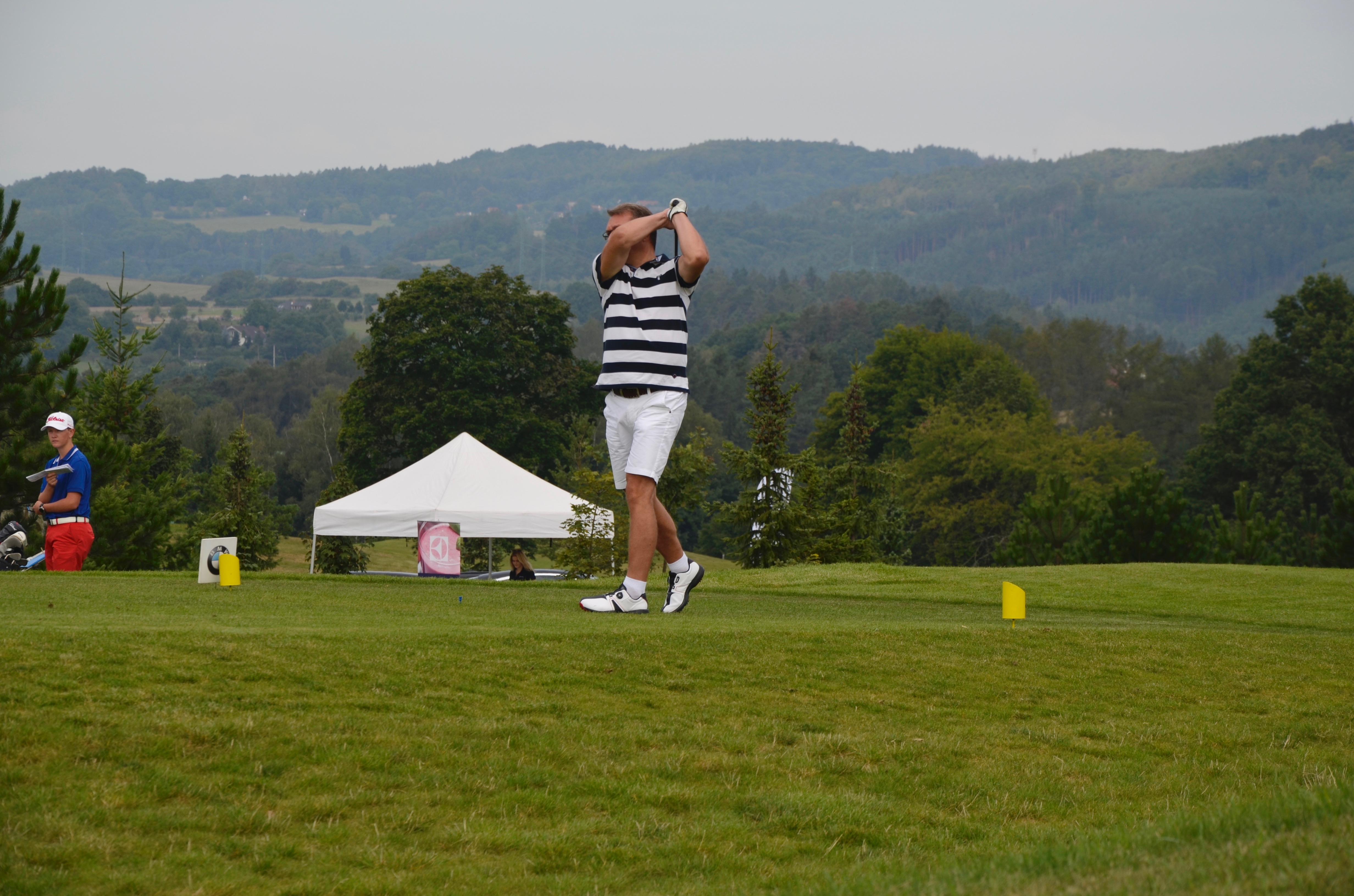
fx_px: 5517
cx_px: 677
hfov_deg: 14.0
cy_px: 448
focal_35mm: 147
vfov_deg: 9.3
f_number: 8
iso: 100
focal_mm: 98
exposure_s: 1/250
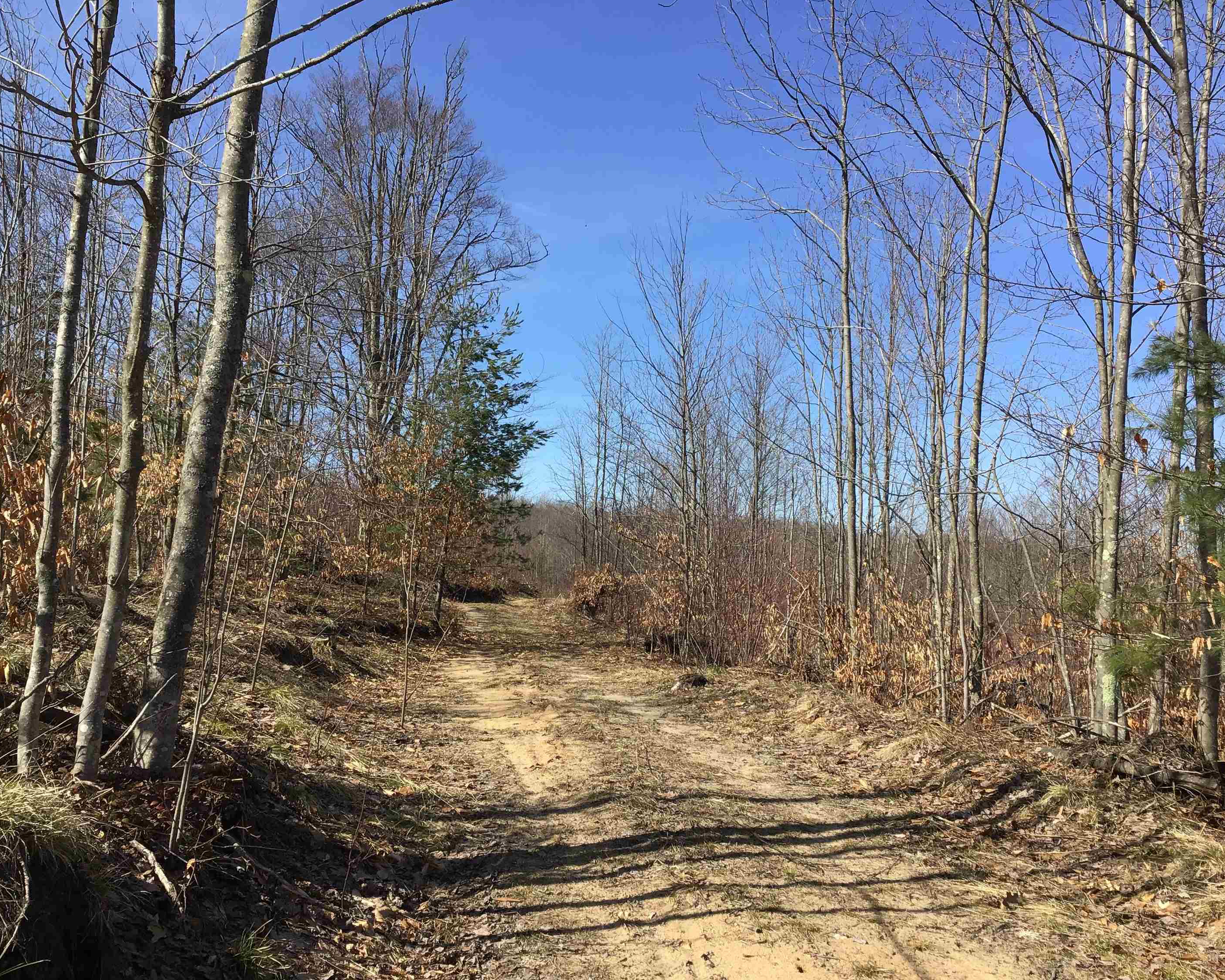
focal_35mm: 33
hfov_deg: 54.2
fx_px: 1196
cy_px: 480
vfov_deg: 44.5
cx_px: 658
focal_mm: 3.3
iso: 25
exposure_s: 1/1031
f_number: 2.4
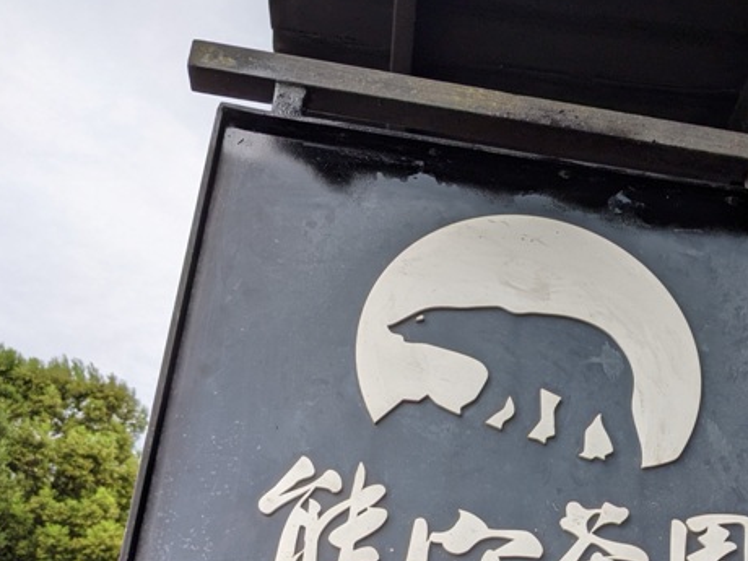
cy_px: 441
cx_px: 579
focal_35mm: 47
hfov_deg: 39.1
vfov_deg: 30.2
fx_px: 1016
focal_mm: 4.38
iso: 58
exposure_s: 1/1672
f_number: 1.73
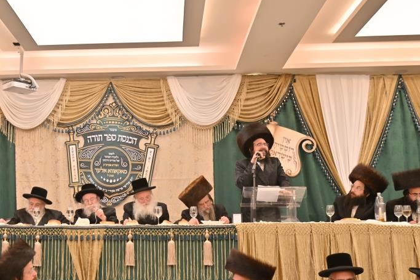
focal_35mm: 48
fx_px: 560
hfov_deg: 40.4
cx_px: 128
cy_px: 165
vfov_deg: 28.0
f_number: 4
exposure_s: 1/320
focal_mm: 32
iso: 500
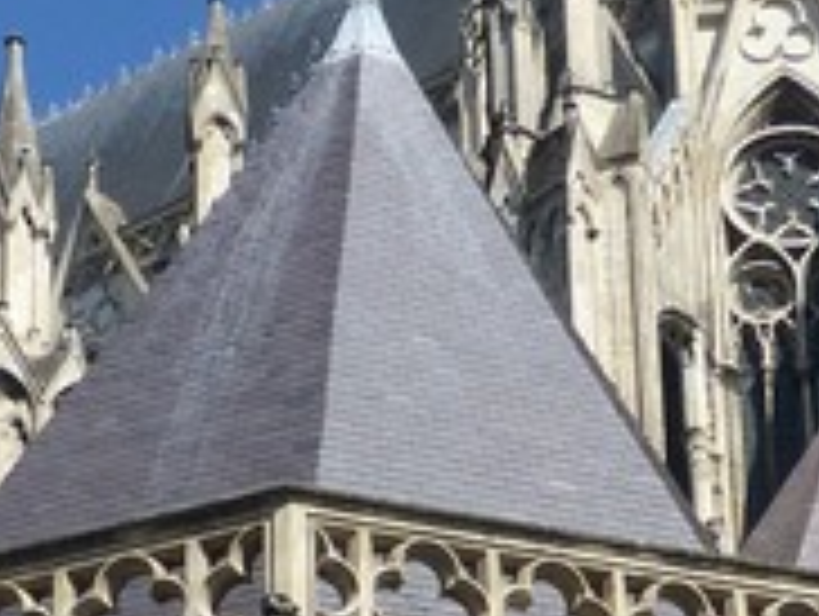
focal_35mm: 137
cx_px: 333
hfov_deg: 14.4
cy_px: 805
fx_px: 3246
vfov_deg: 10.6
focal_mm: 4.5
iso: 100
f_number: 4
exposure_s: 1/800
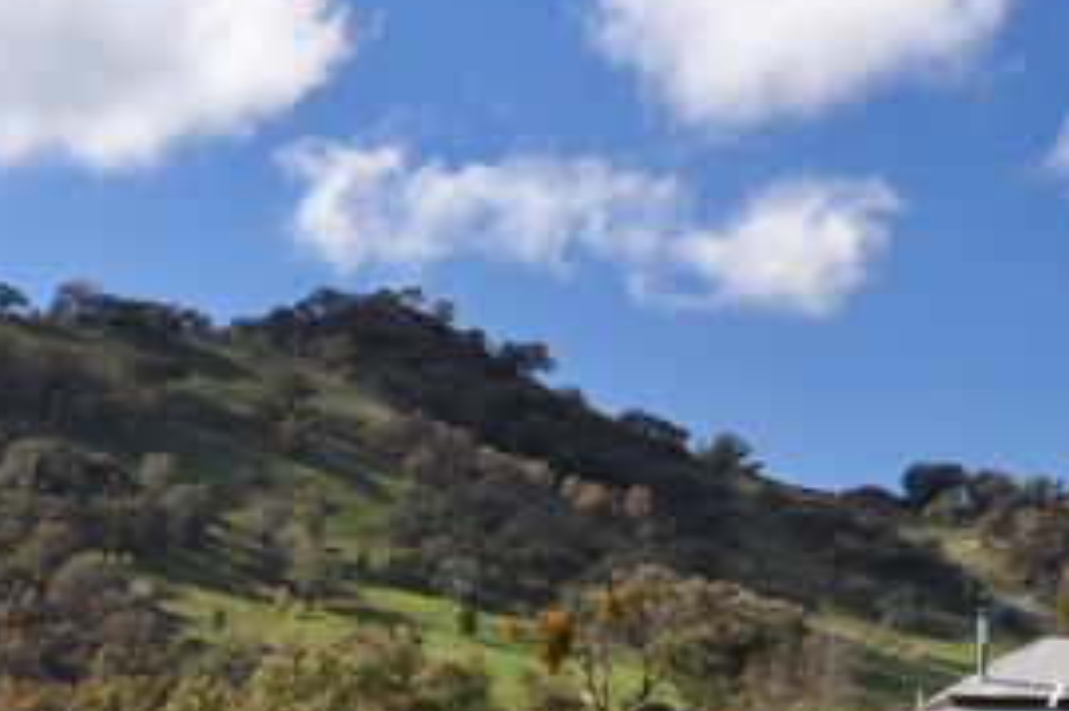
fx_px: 2726
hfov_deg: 21.9
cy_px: 439
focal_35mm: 92
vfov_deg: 14.9
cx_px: 846
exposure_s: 1/100
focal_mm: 35
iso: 200
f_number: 9
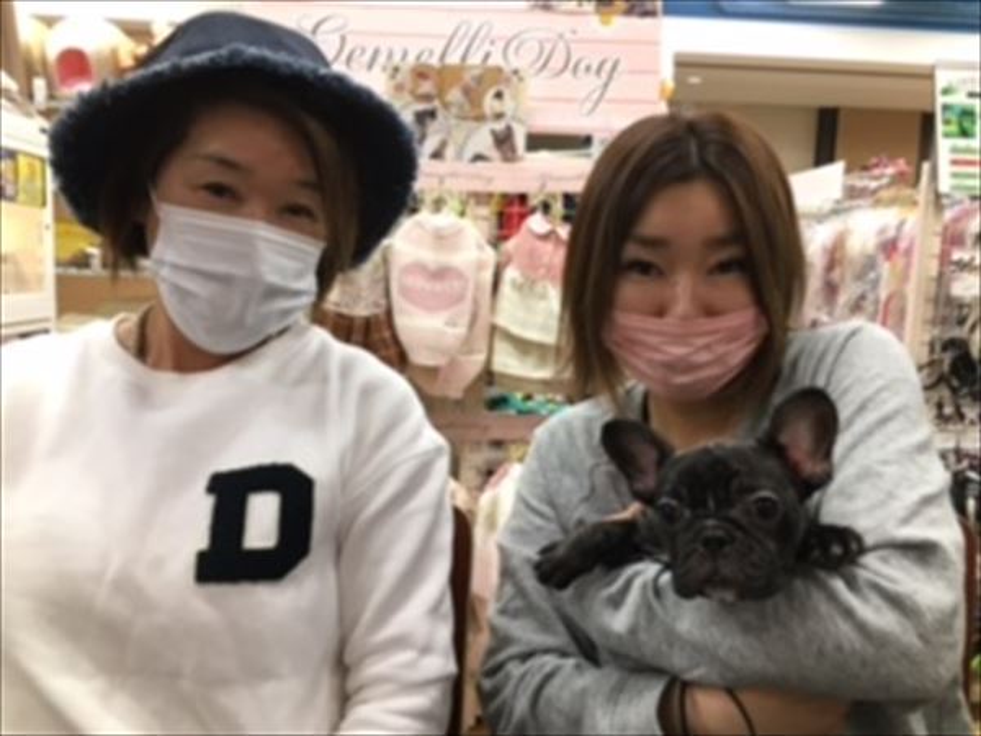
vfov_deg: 48.2
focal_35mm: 29
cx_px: 490
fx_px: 822
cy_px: 368
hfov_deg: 61.7
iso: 64
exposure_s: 1/30
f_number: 2.2
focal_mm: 4.15
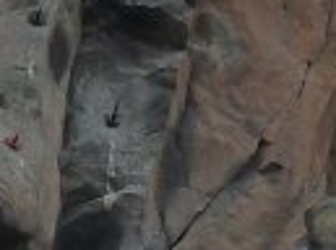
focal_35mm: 438
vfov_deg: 3.4
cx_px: 974
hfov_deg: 4.4
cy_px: -206
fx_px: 4240
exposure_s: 1/250
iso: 125
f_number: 3.9
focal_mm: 9.1
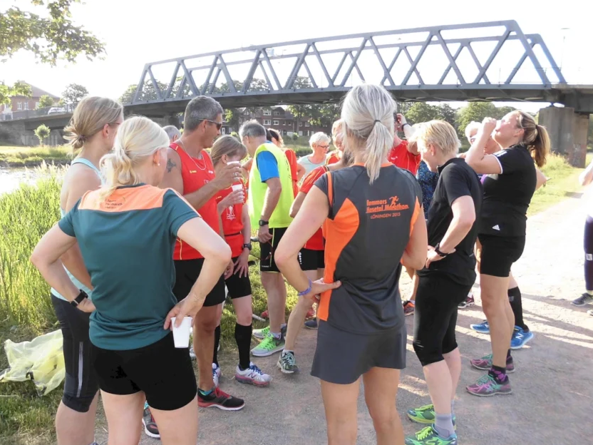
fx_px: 548
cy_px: 219
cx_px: 239
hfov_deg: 56.4
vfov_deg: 44.2
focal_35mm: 32
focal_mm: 4.6
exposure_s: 1/125
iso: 64
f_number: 3.2
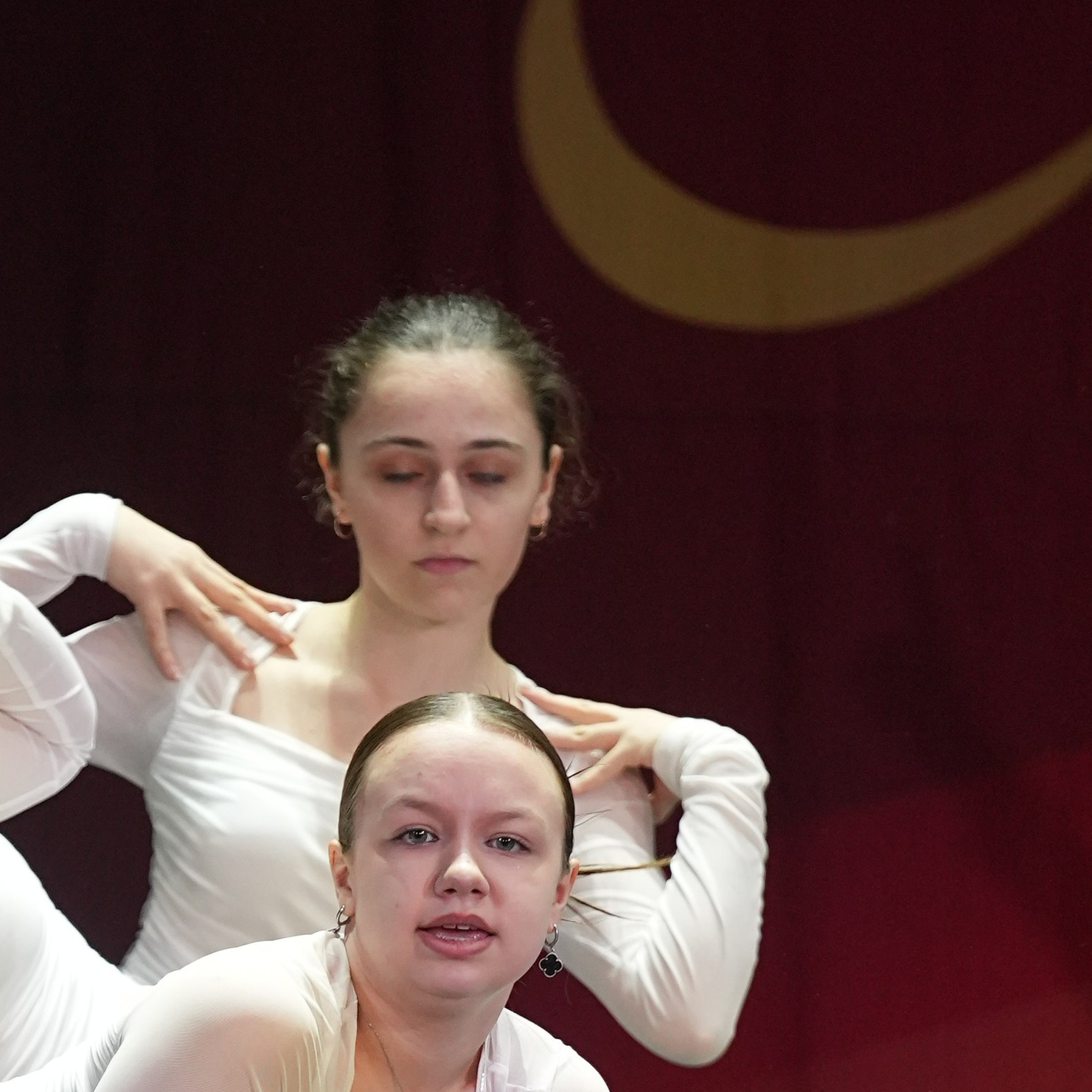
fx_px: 23591
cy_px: 1172
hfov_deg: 2.7
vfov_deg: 2.6
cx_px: 153
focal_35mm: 661
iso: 2000
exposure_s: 1/400
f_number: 2.8
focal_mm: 200
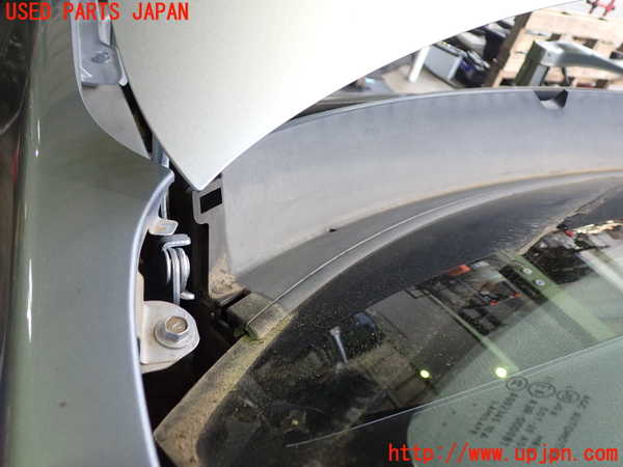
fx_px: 540
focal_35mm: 30
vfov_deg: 46.8
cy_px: 234
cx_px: 312
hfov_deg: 60.0
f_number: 2.3
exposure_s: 1/60
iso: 200
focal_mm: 5.4
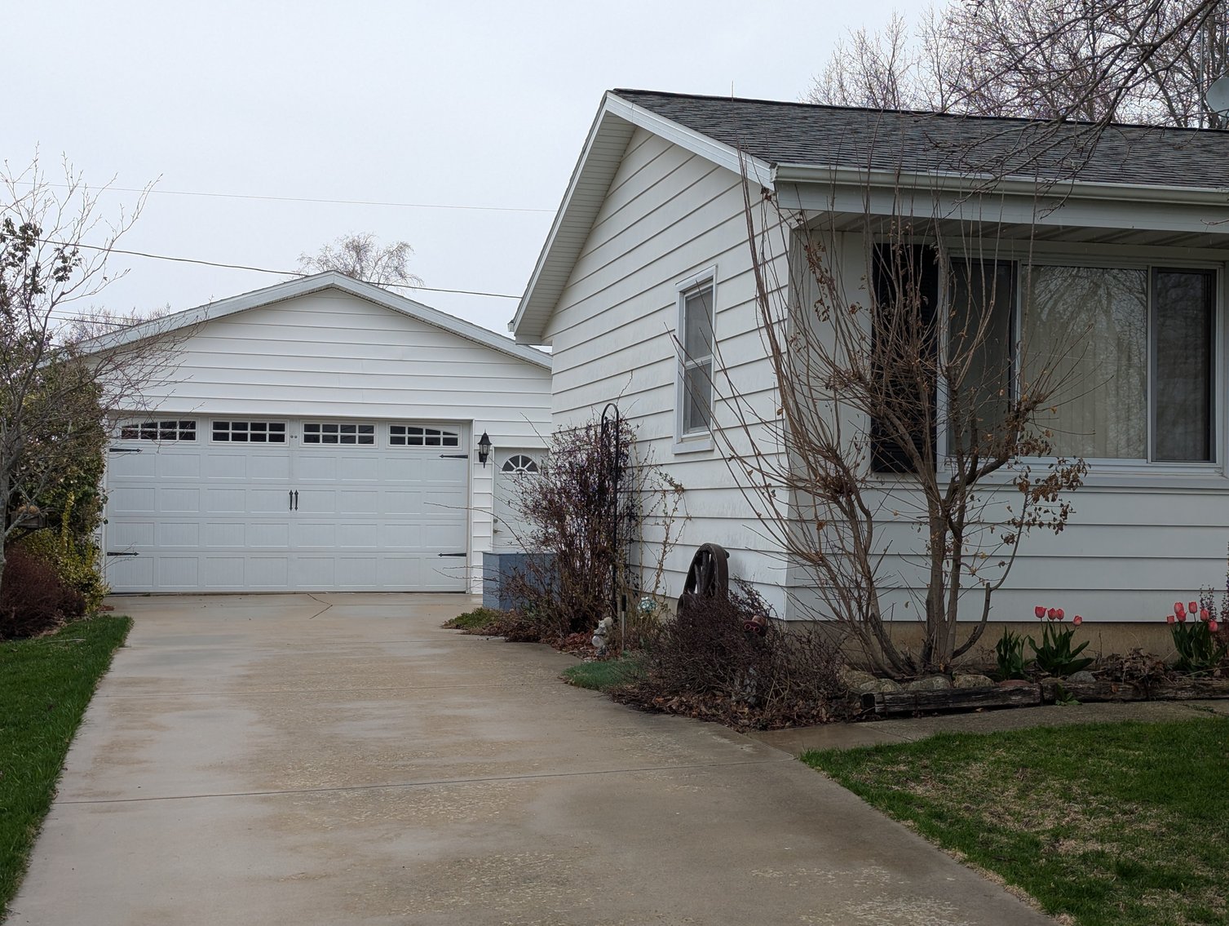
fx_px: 1707
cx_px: 614
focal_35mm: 48
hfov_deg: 39.6
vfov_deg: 30.3
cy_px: 463
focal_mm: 6.81
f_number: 1.85
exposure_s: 1/550
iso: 47
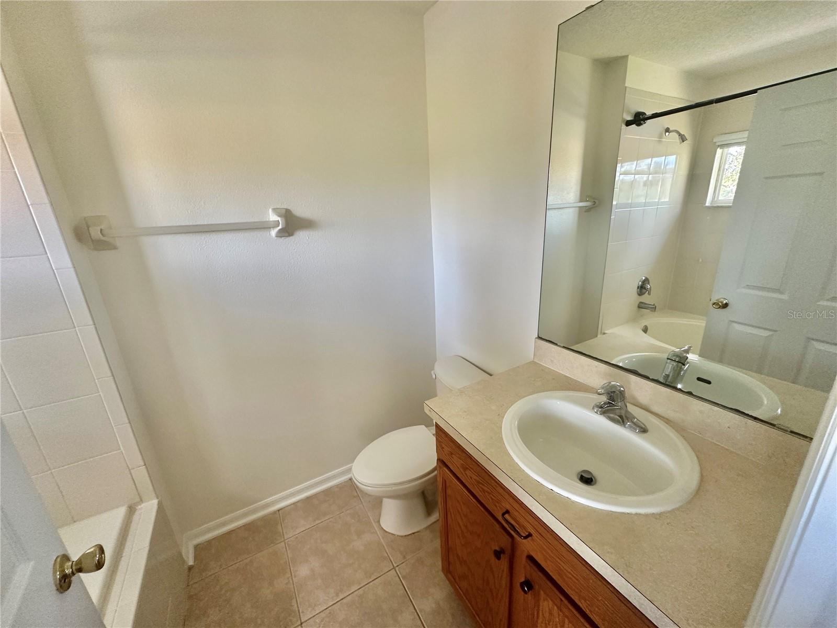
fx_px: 339
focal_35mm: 14
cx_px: 418
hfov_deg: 102.1
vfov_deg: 85.7
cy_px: 314
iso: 250
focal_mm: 2.22
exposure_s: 1/60
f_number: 2.2
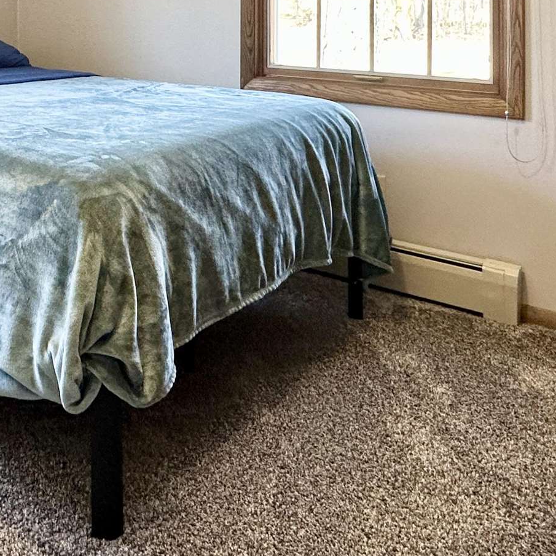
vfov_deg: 35.6
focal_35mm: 42
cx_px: 66
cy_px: -19
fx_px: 763
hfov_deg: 37.7
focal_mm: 2.22
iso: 160
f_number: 2.2
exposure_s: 1/120
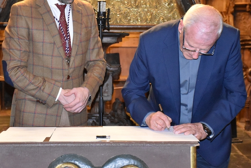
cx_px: 114
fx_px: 781
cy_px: 48
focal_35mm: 112
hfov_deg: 18.2
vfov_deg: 12.2
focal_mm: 50
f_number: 4.8
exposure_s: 1/60
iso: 5600
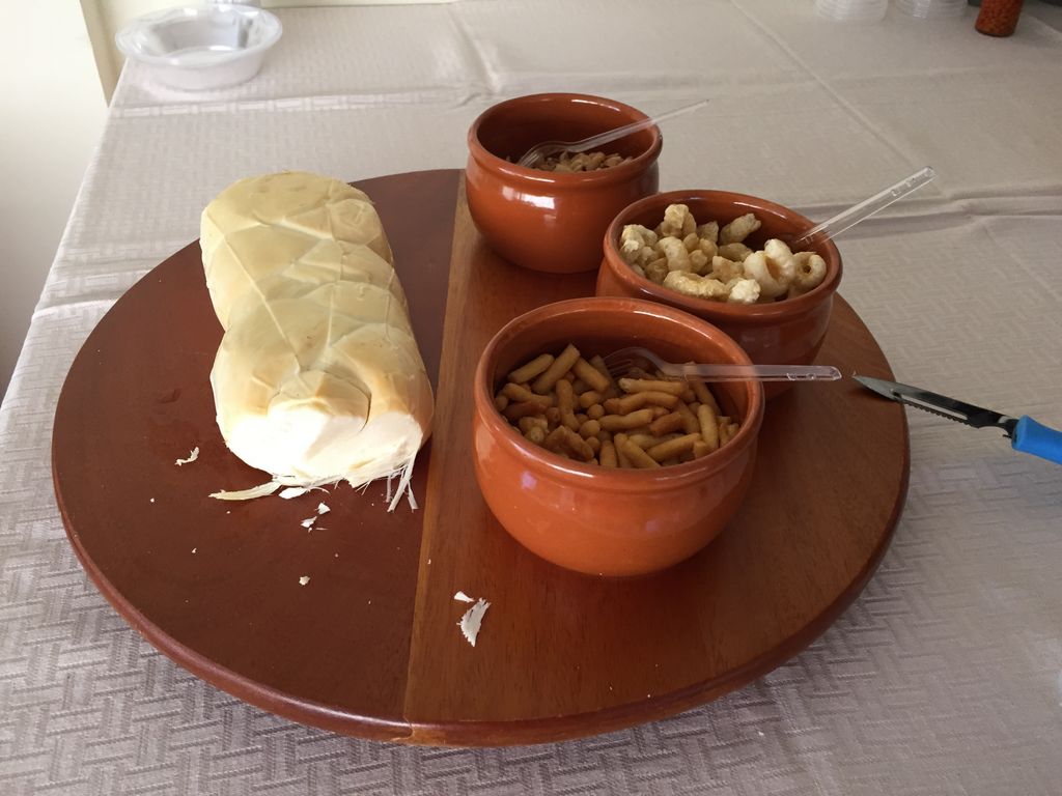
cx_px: 531
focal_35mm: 29
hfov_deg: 61.7
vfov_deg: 48.2
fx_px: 890
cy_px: 398
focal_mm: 4.15
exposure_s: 1/30
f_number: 2.2
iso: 50
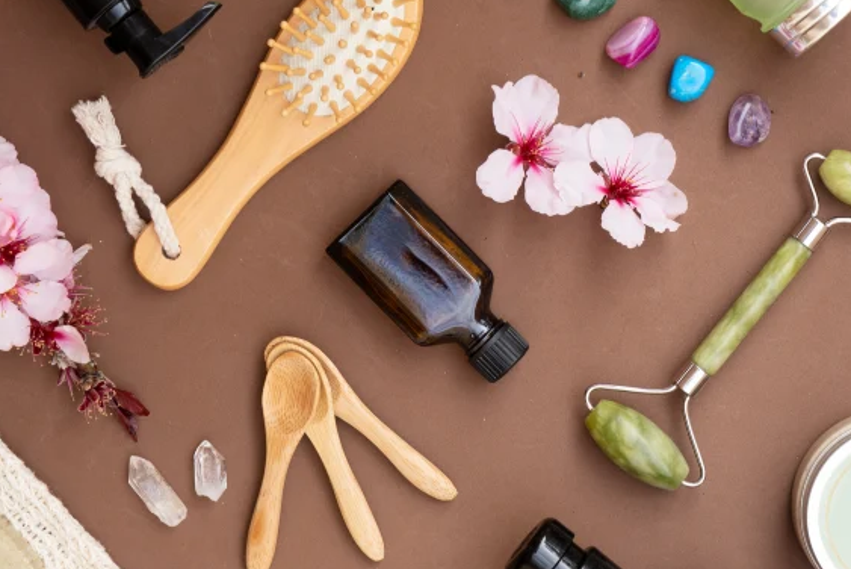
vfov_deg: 13.3
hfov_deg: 19.8
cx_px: 523
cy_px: 303
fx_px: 2436
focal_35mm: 103
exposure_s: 1/100
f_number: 10
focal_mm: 58
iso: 200
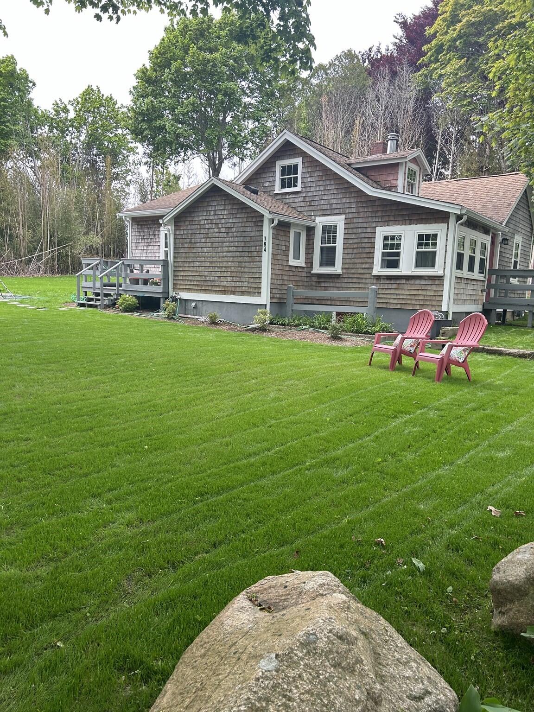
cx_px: 267
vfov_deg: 67.3
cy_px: 356
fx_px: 535
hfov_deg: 53.1
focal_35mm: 26
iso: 50
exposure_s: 1/316
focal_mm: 5.7
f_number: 1.5
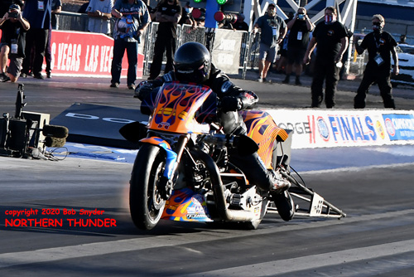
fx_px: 1346
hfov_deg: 17.5
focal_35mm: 117
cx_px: 207
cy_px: 138
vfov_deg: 11.7
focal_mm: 78
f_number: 5.6
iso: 250
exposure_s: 1/1000
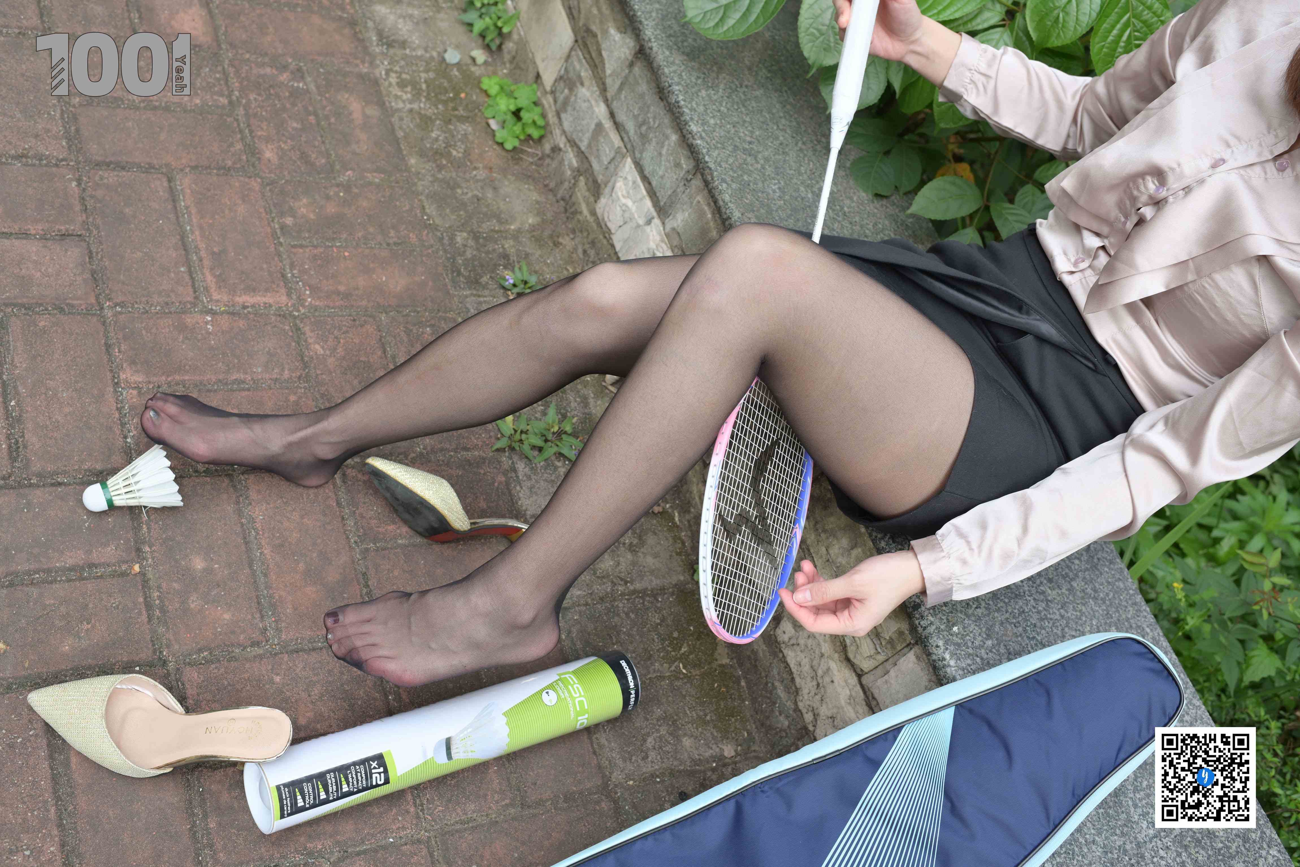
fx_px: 1264
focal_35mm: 35
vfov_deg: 37.9
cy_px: 434
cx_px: 650
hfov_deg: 54.4
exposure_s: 1/320
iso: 200
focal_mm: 35
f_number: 5.6
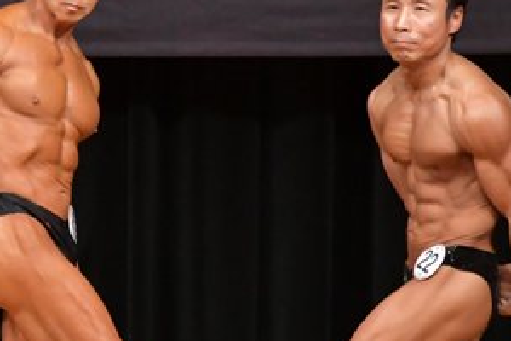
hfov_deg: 2.8
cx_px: -79
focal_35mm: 737
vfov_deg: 1.9
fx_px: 10460
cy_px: 234
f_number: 5.6
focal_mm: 190
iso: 5000
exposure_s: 1/400
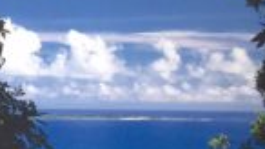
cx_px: 9
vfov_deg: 7.8
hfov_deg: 14.0
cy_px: -63
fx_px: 1068
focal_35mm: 152
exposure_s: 1/124
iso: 32
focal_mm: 4.15
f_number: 2.2
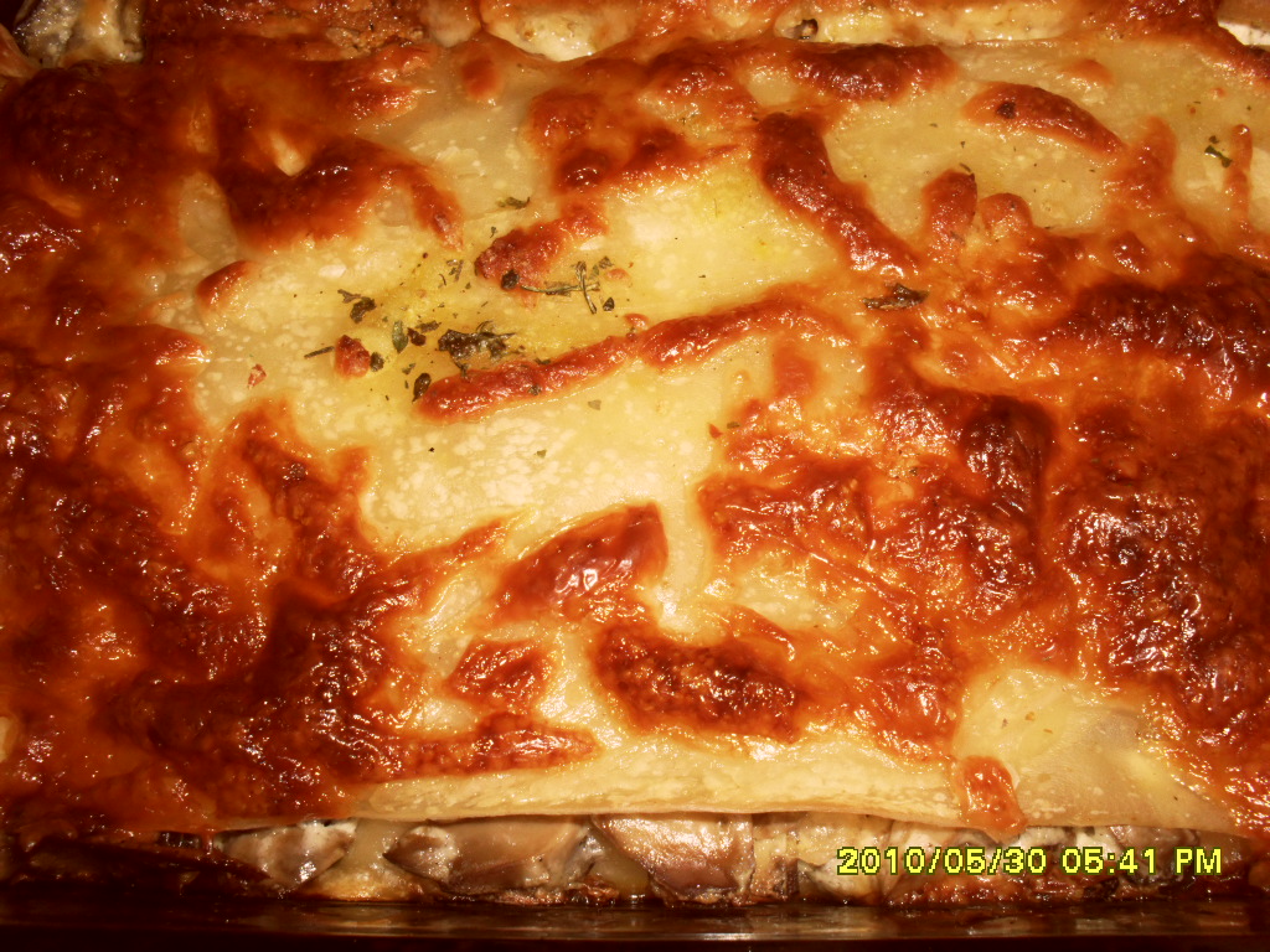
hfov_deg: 52.6
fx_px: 1284
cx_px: 635
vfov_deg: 40.7
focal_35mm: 35
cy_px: 476
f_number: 8.4
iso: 200
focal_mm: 6.3
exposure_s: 1/45
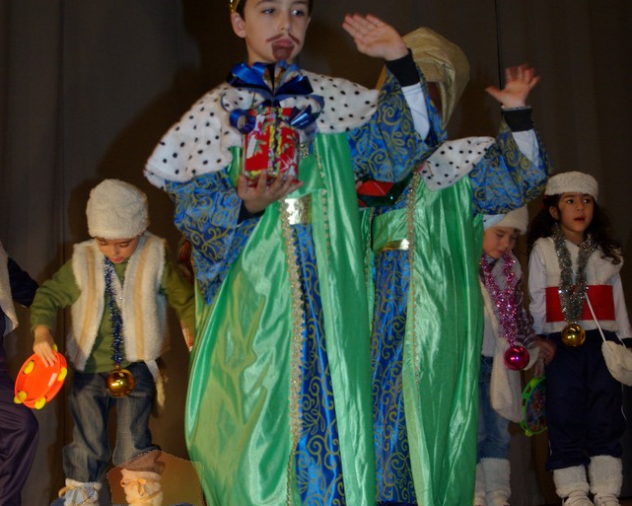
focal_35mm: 79
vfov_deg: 19.5
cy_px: 224
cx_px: 296
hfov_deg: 24.2
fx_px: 1473
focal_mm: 35
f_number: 5.6
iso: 400
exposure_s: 1/45
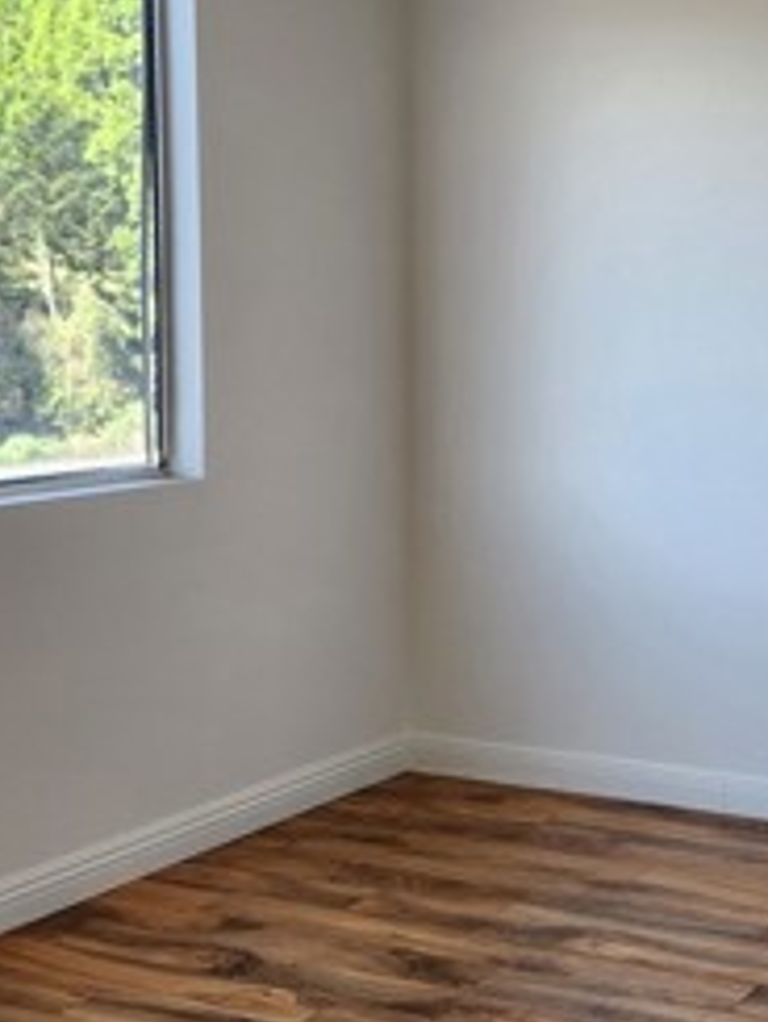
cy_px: 446
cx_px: 897
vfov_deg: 32.1
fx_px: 1773
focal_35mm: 60
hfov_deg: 22.7
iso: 100
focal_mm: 5.4
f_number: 1.8
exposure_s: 1/180
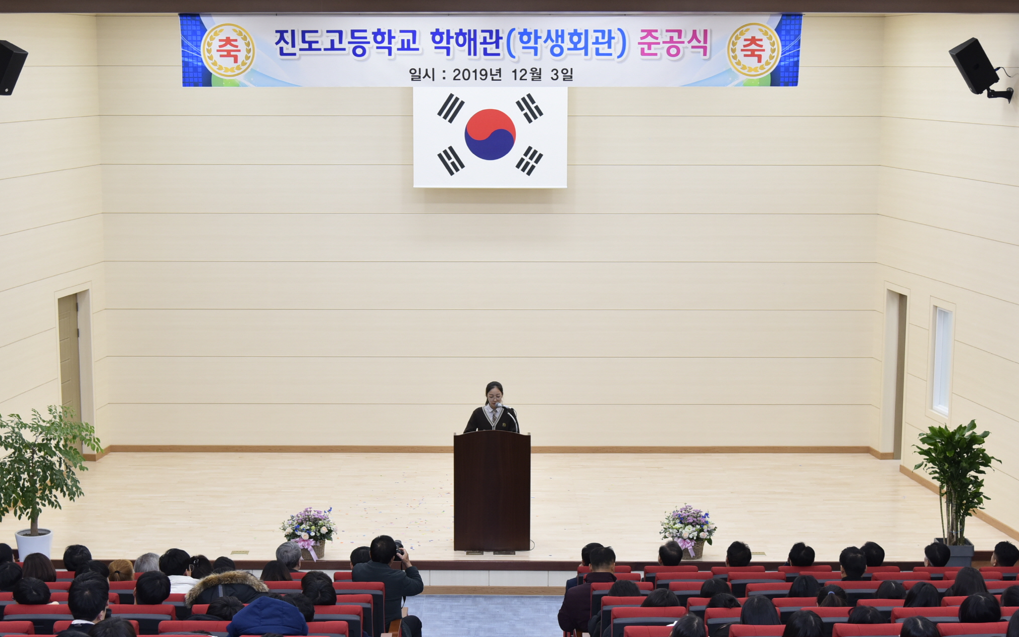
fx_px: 1750
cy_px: 403
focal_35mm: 63
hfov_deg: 32.5
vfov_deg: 20.6
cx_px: 484
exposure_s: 1/125
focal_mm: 52
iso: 800
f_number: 4.5
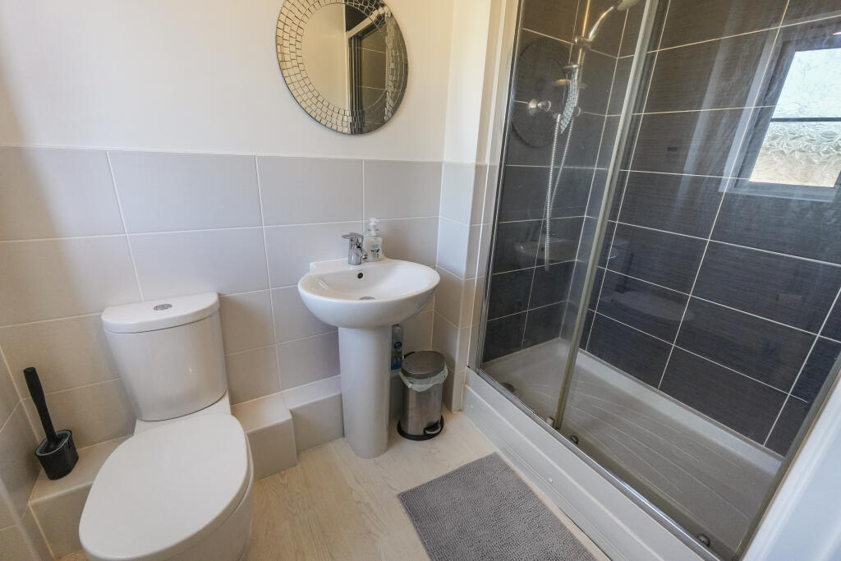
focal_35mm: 15
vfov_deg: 77.3
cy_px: 280
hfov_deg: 100.4
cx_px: 420
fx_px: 350
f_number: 4
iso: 1250
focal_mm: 10
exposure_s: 1/160
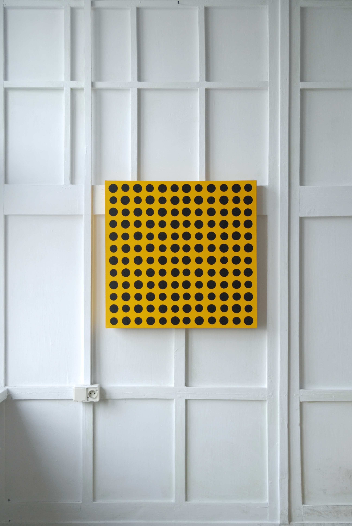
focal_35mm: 42
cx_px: 176
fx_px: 614
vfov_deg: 46.3
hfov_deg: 32.0
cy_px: 263
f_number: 4
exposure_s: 1/20
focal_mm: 28
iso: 200
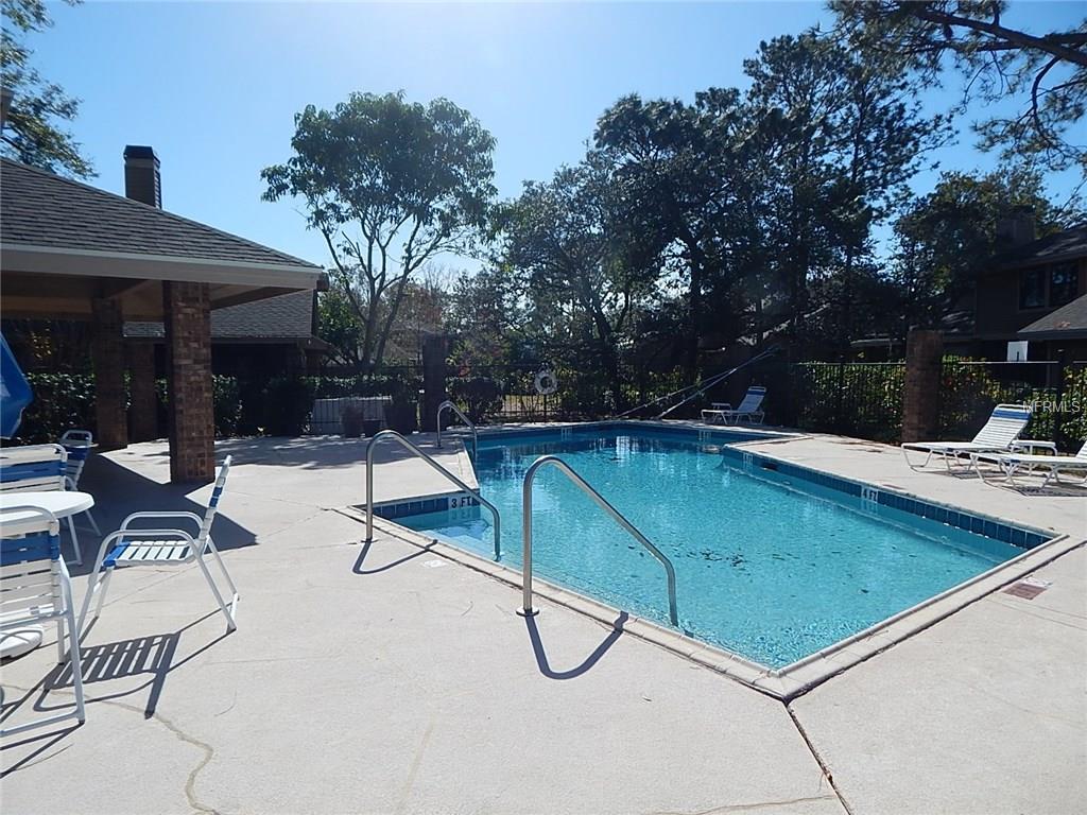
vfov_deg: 61.1
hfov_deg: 76.4
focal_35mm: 22
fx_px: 691
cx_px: 544
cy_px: 408
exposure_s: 1/800
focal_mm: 4
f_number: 6
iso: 125
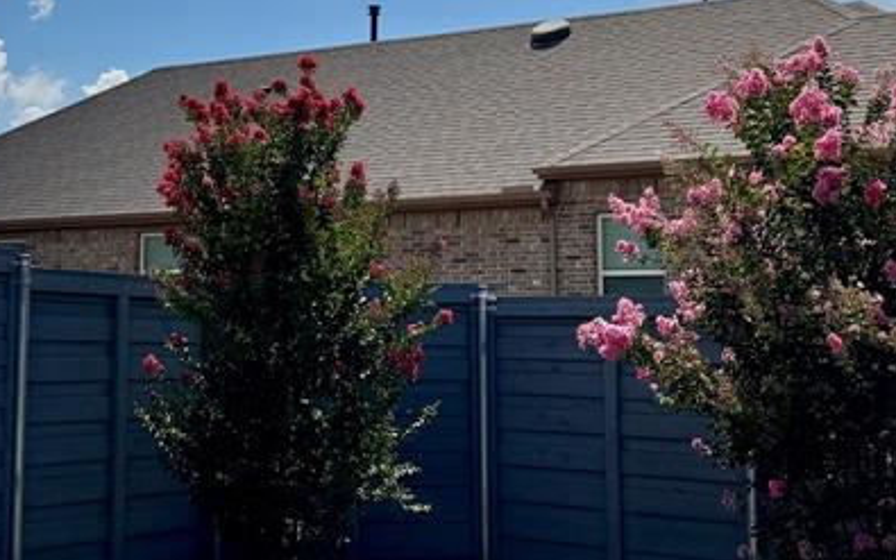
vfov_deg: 19.6
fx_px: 1612
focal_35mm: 66
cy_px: 179
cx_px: 261
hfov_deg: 30.7
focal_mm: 6.76
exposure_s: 1/7937
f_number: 1.78
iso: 80
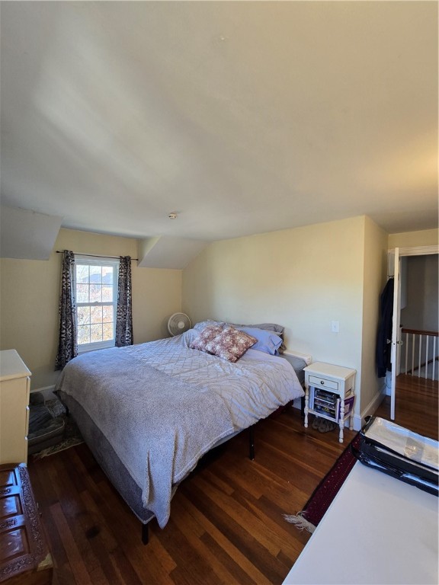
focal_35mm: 13
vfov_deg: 106.2
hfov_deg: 89.9
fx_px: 220
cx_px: 220
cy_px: 292
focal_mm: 2.2
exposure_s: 1/60
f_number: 2.2
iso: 160
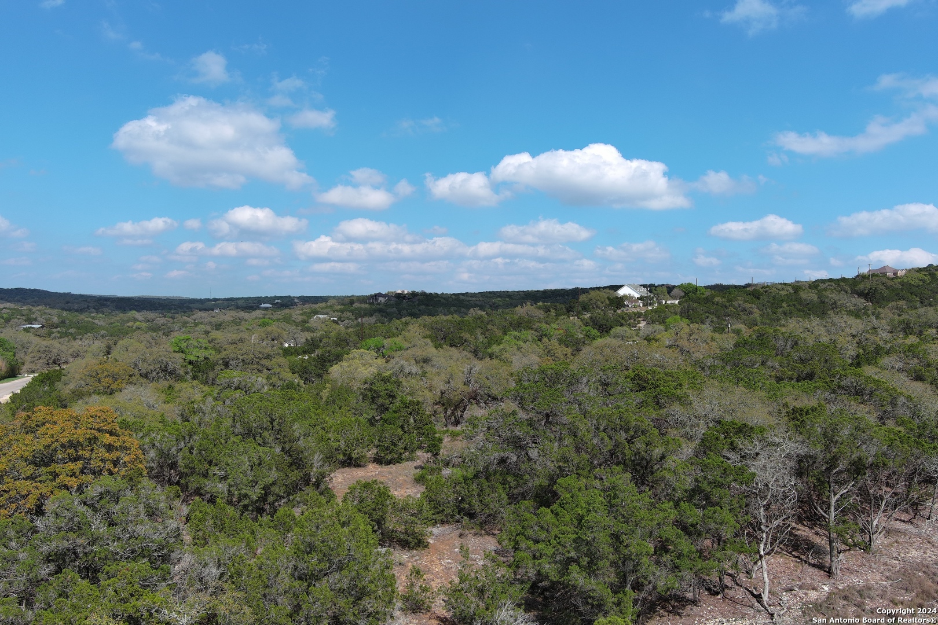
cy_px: 312
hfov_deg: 63.7
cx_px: 469
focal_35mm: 29
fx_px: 756
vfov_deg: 45.0
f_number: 2.8
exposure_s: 1/1642
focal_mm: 10.57
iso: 101
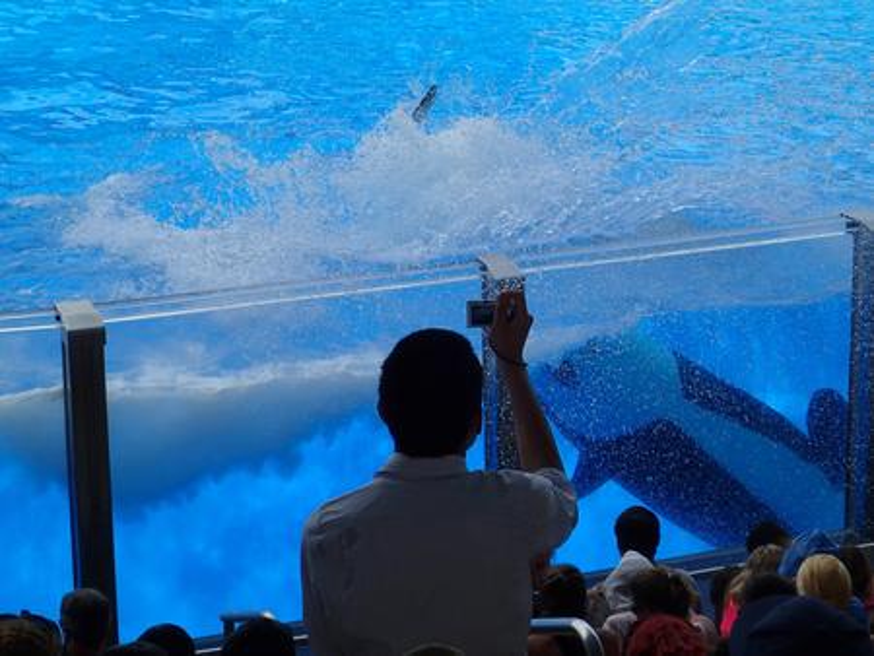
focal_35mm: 100
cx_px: 437
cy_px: 328
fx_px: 2526
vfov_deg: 14.8
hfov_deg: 19.6
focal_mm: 18
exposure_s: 1/800
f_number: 4.9
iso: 200
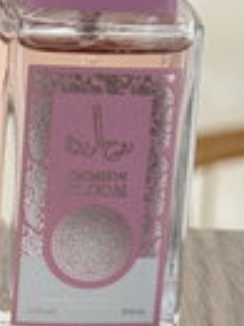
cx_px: -47
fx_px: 1836
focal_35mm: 195
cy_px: 31
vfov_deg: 10.1
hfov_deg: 7.5
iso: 50
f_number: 1.78
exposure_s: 1/100
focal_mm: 6.76
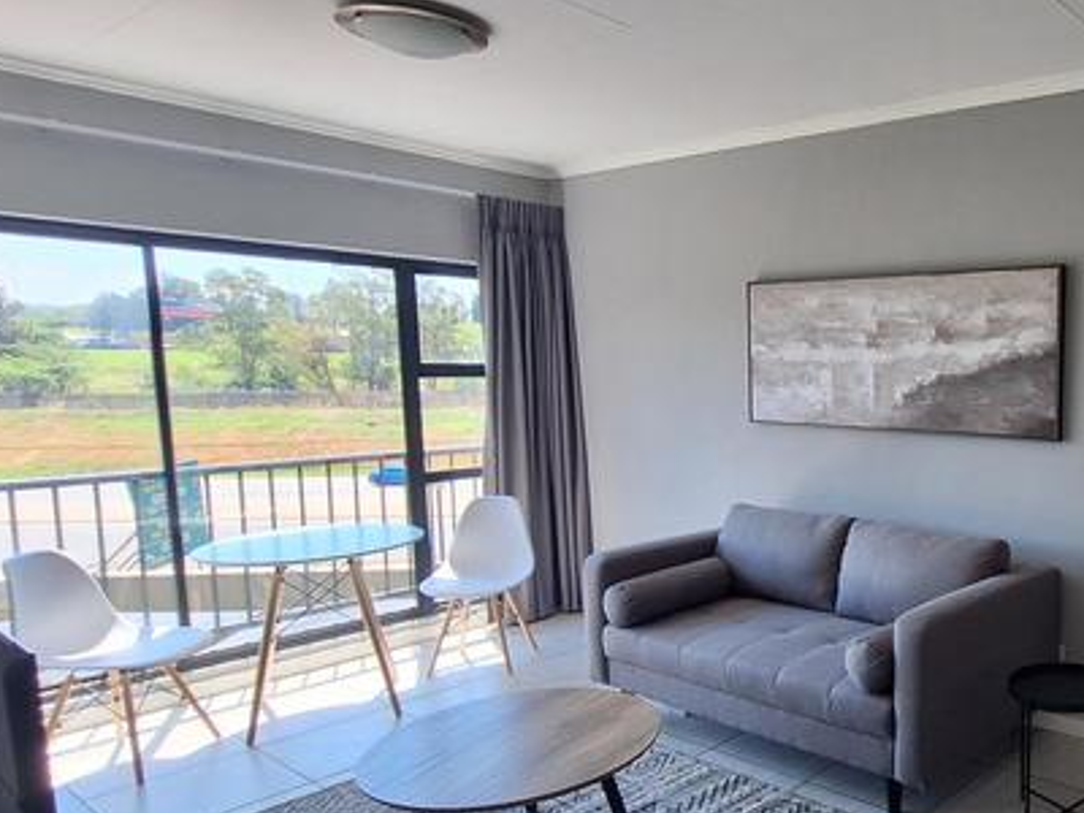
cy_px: 482
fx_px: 814
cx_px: 935
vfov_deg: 52.7
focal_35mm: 26
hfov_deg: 59.3
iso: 40
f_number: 2.2
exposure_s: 1/175
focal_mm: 1.74
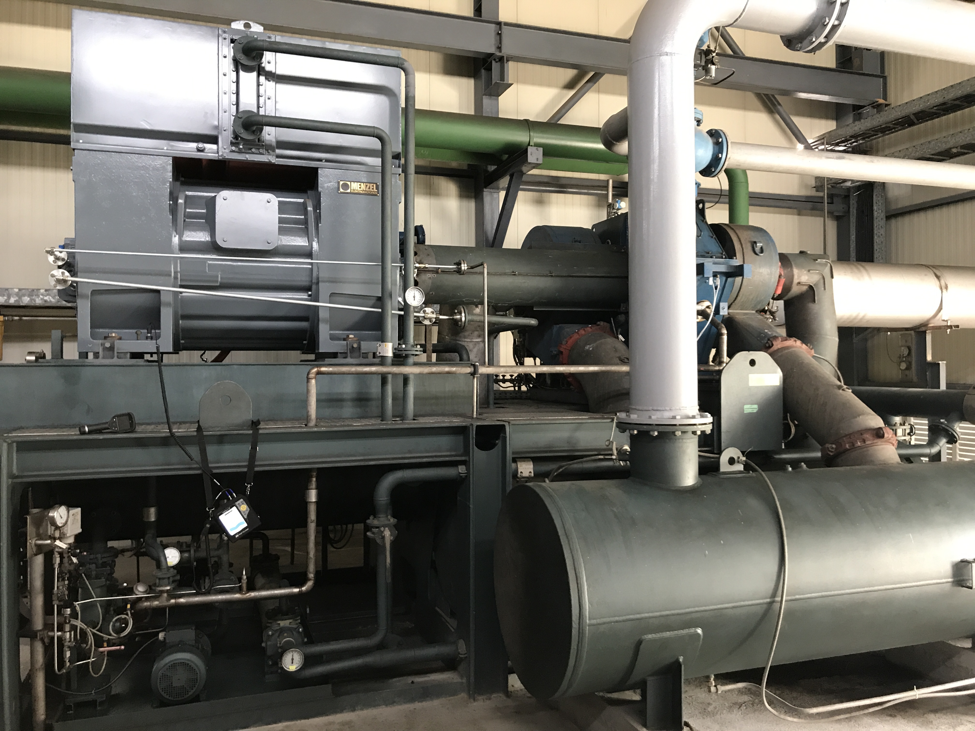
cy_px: 366
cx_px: 488
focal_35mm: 28
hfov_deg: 63.4
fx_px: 789
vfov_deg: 49.7
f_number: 1.8
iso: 50
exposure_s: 1/15
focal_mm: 3.99
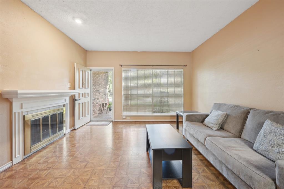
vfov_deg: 81.1
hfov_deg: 104.3
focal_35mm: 14
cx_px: 142
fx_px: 110
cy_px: 94
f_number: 9
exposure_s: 1/2.5
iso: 250
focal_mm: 14
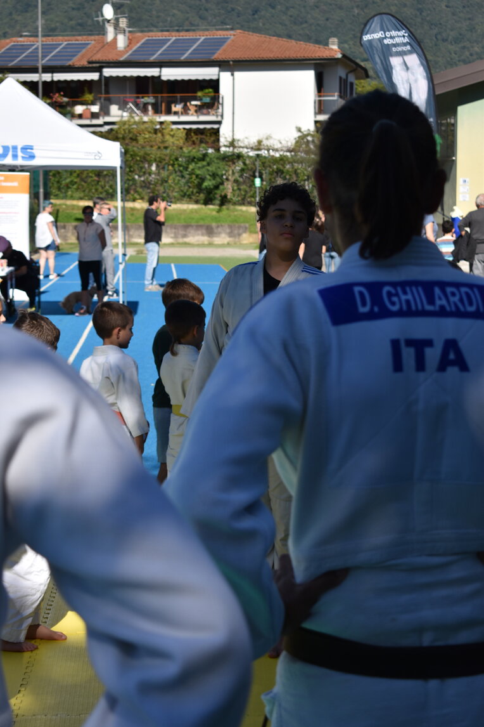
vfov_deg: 24.6
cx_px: 242
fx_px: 1664
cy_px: 364
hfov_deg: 16.6
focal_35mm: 82
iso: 180
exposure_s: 1/1000
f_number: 5.6
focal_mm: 55
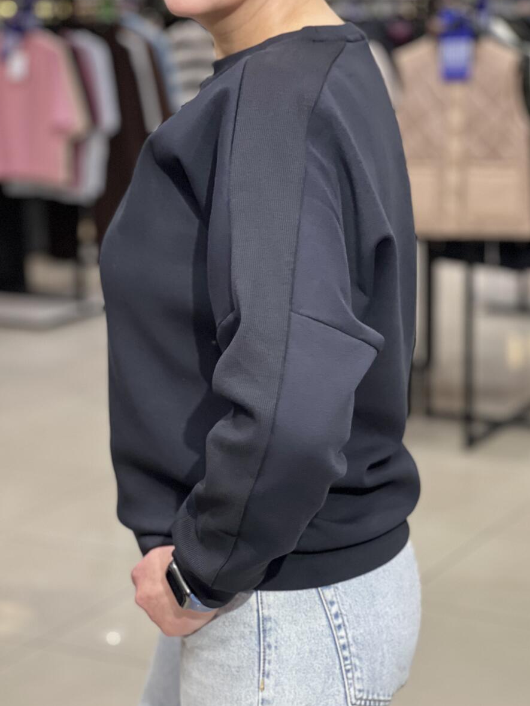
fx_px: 1776
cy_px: 337
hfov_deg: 17.0
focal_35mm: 87
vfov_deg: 22.5
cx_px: 252
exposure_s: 1/33
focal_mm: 9
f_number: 2.8
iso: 250
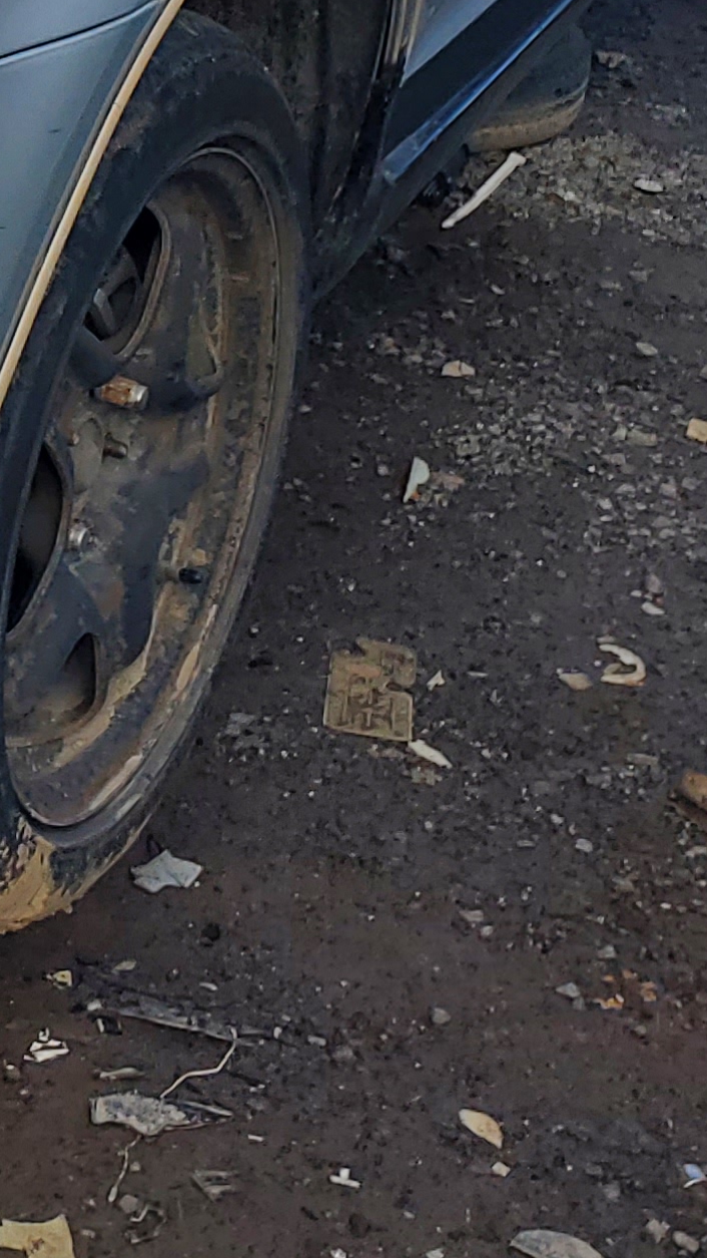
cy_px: -97
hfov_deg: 11.9
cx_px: -705
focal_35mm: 91
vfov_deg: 22.2
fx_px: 3033
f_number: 2.4
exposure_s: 1/834
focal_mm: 4.3
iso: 50
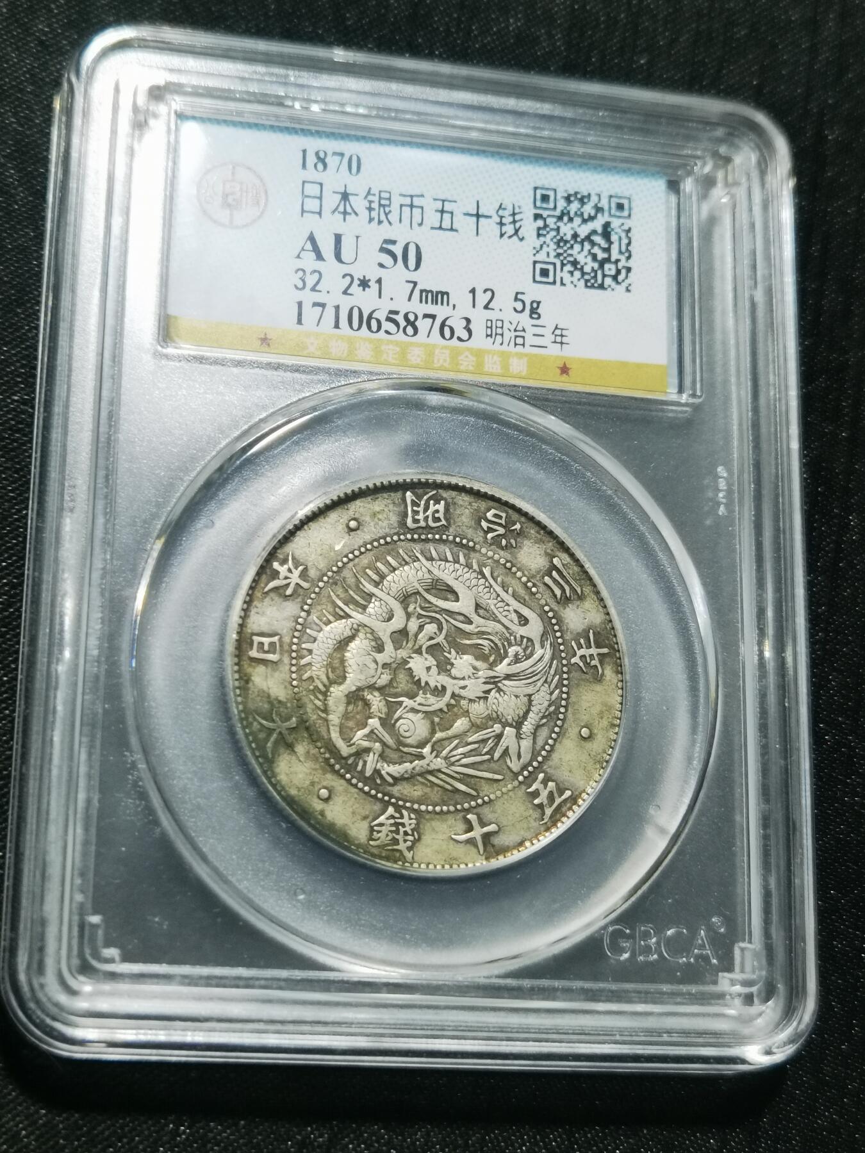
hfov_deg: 25.7
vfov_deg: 33.8
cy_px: 576
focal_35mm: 57
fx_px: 1899
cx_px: 432
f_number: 1.9
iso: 160
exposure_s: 1/100
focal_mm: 6.67
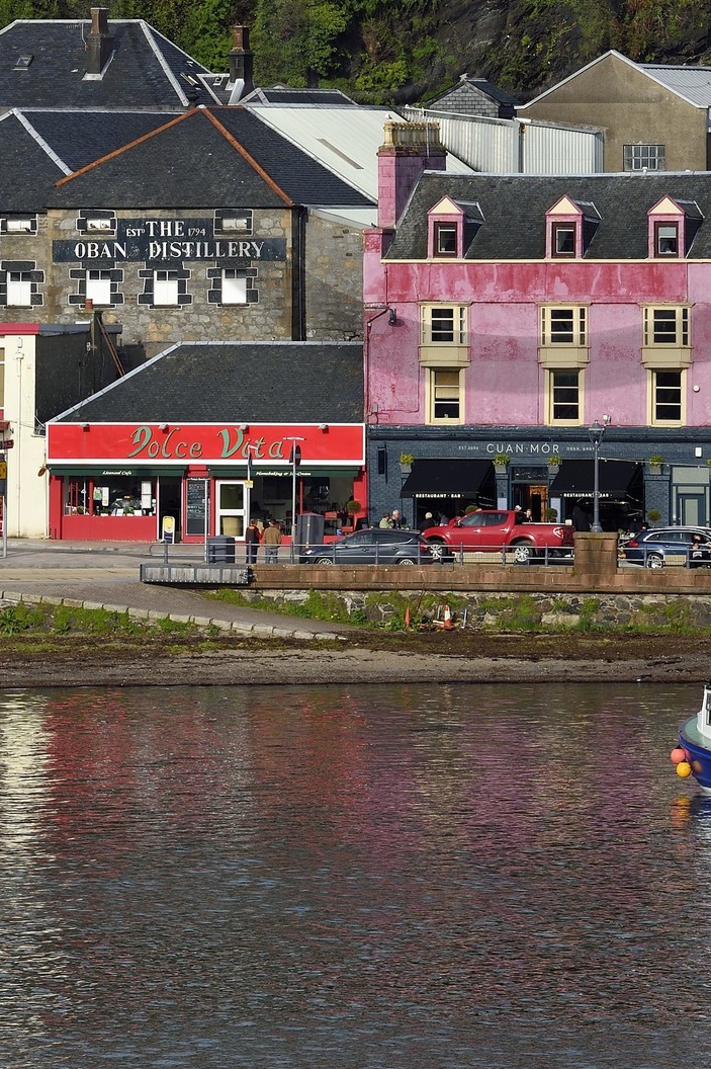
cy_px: -81
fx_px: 11475
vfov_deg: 5.3
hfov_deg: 3.5
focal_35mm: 387
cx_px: 532
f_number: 10
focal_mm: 170
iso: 200
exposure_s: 1/320
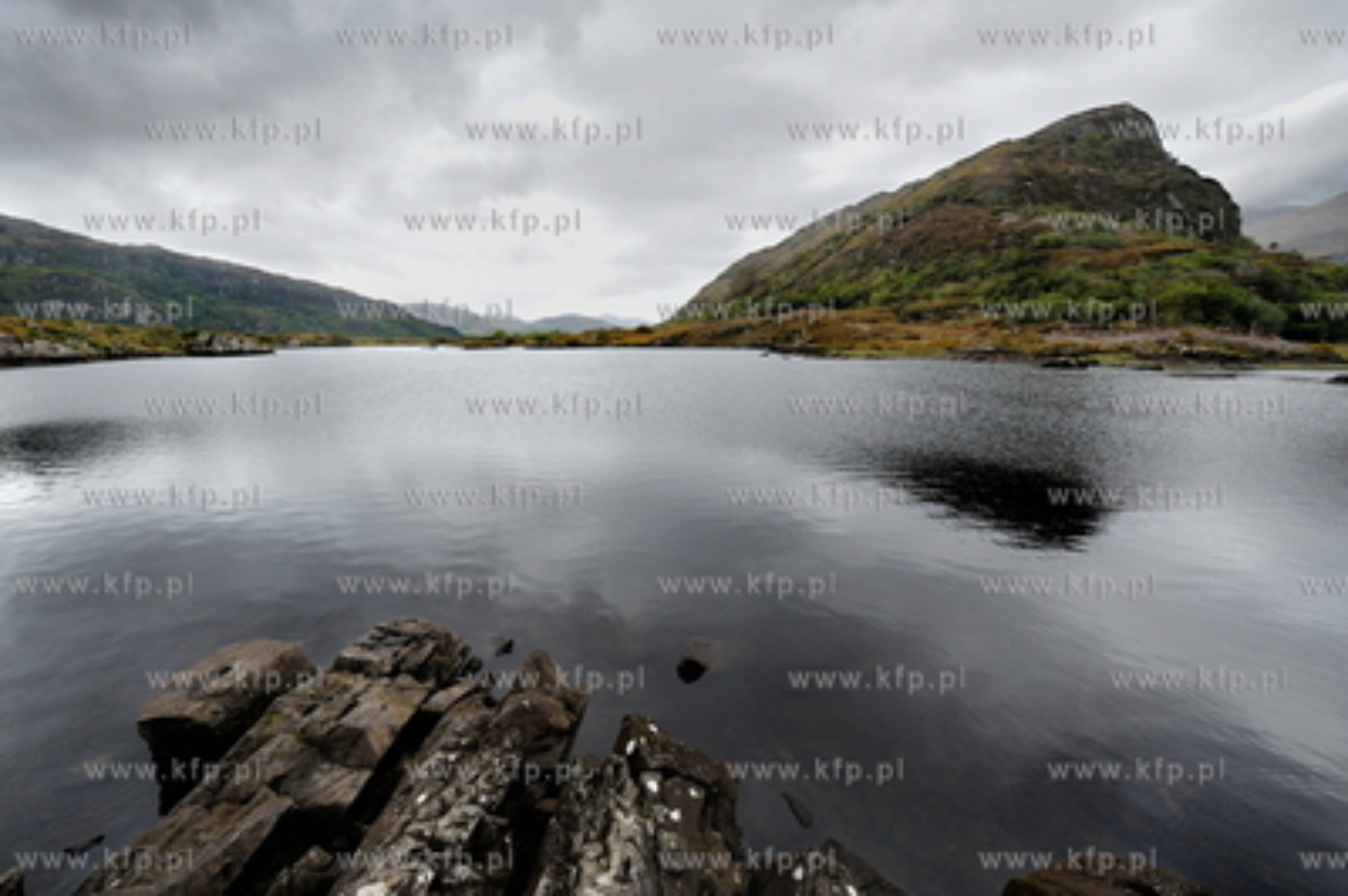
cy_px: 448
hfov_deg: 104.3
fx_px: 524
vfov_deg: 81.1
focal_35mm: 14
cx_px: 674
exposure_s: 1/320
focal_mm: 14
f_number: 9
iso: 200
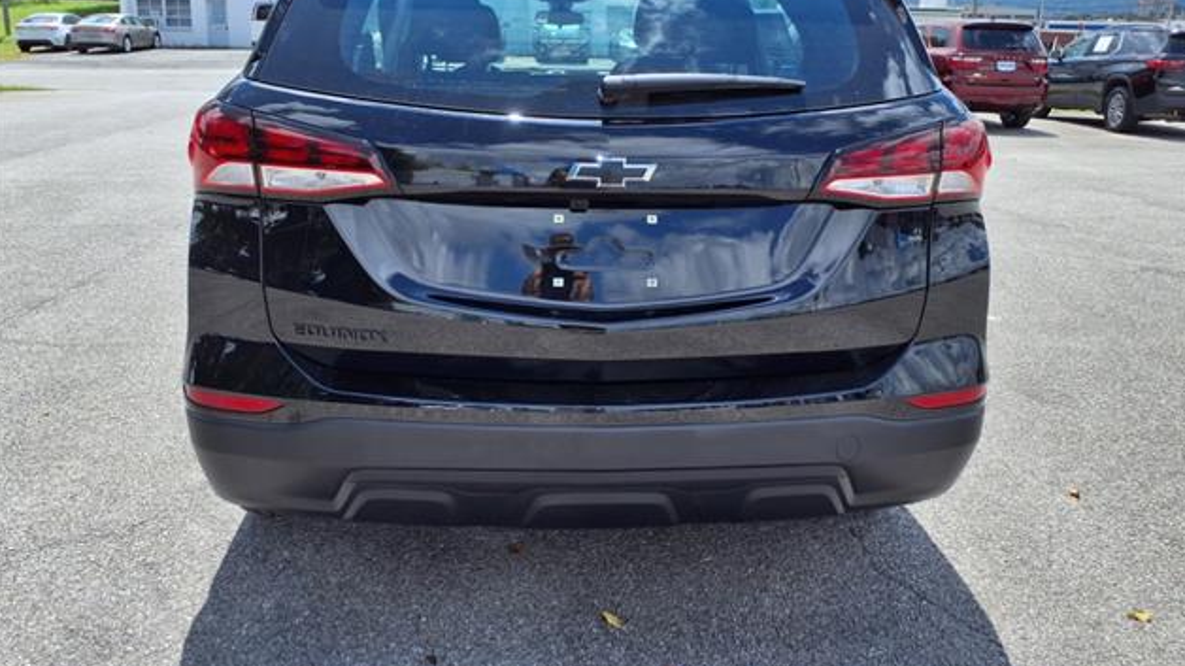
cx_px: 594
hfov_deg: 64.3
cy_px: 241
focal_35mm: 30
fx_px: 942
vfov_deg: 38.6
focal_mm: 3.58
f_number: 1.9
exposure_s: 1/1667
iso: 40
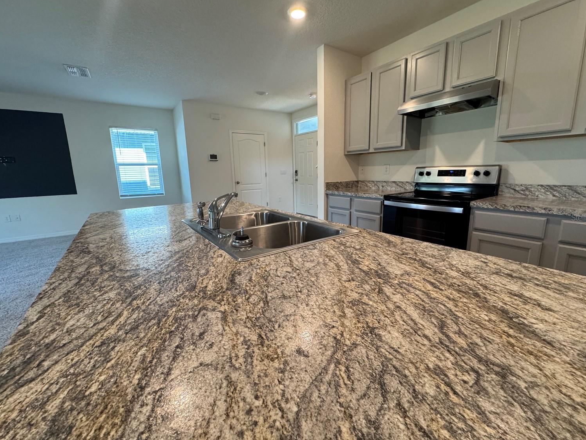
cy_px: 217
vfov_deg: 81.8
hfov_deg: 98.2
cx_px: 294
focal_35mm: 15
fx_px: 254
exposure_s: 1/120
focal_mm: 2.22
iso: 250
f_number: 2.2
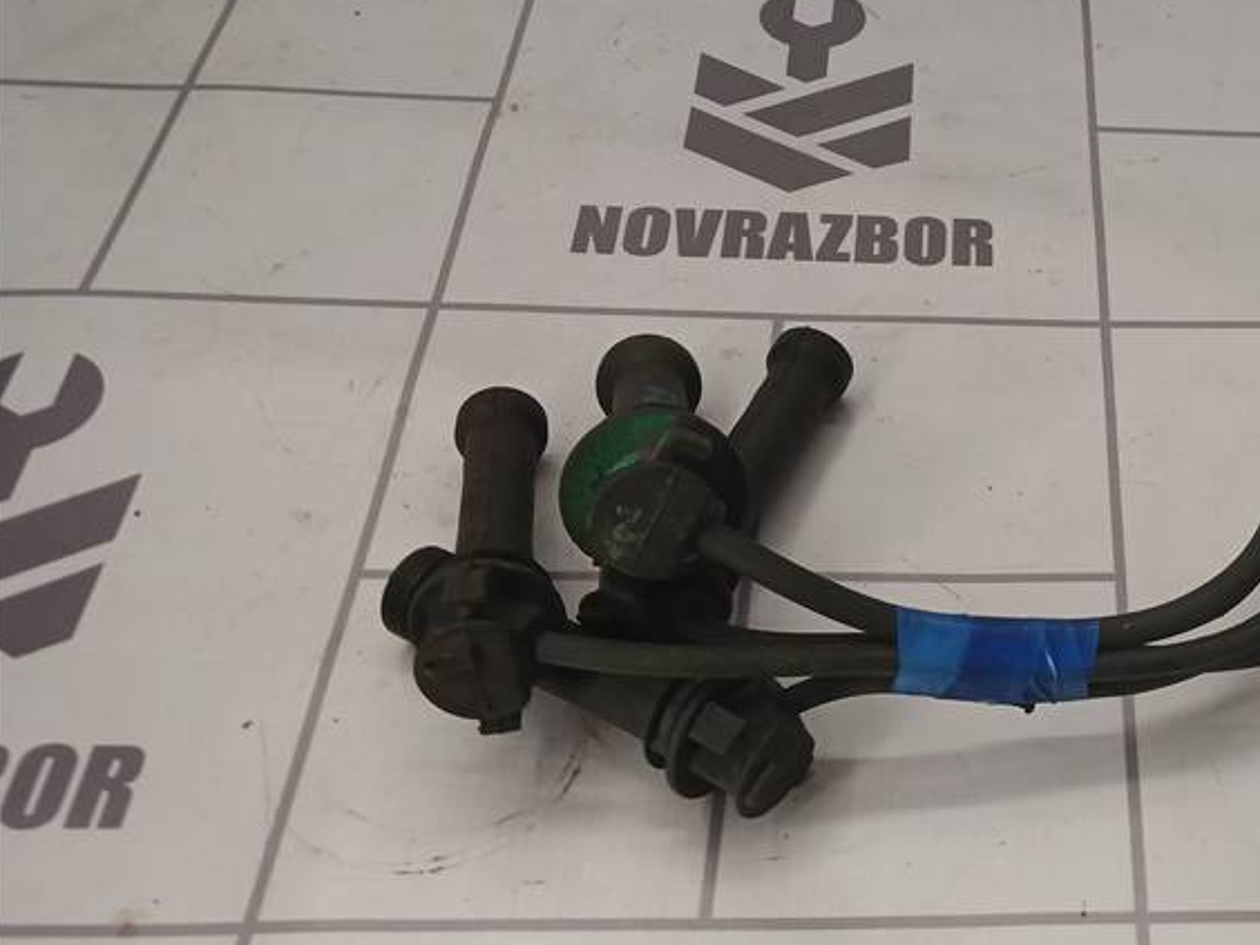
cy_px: 433
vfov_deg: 29.7
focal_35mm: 49
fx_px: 1784
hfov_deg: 36.5
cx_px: 1135
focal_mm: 4
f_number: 1.8
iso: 64
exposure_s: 1/50
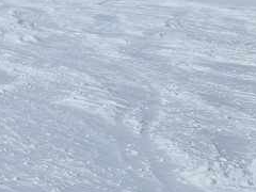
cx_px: -225
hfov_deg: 16.3
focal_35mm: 98
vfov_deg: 13.7
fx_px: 725
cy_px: -139
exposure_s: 1/8256
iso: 50
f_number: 1.8
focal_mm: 5.4
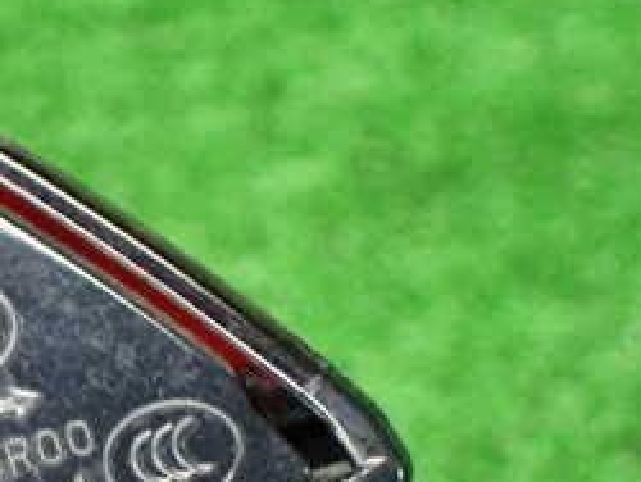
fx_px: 1335
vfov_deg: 20.0
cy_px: 461
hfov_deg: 25.2
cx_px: -51
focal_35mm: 72
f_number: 2.3
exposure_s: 1/60
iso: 800
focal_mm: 5.4
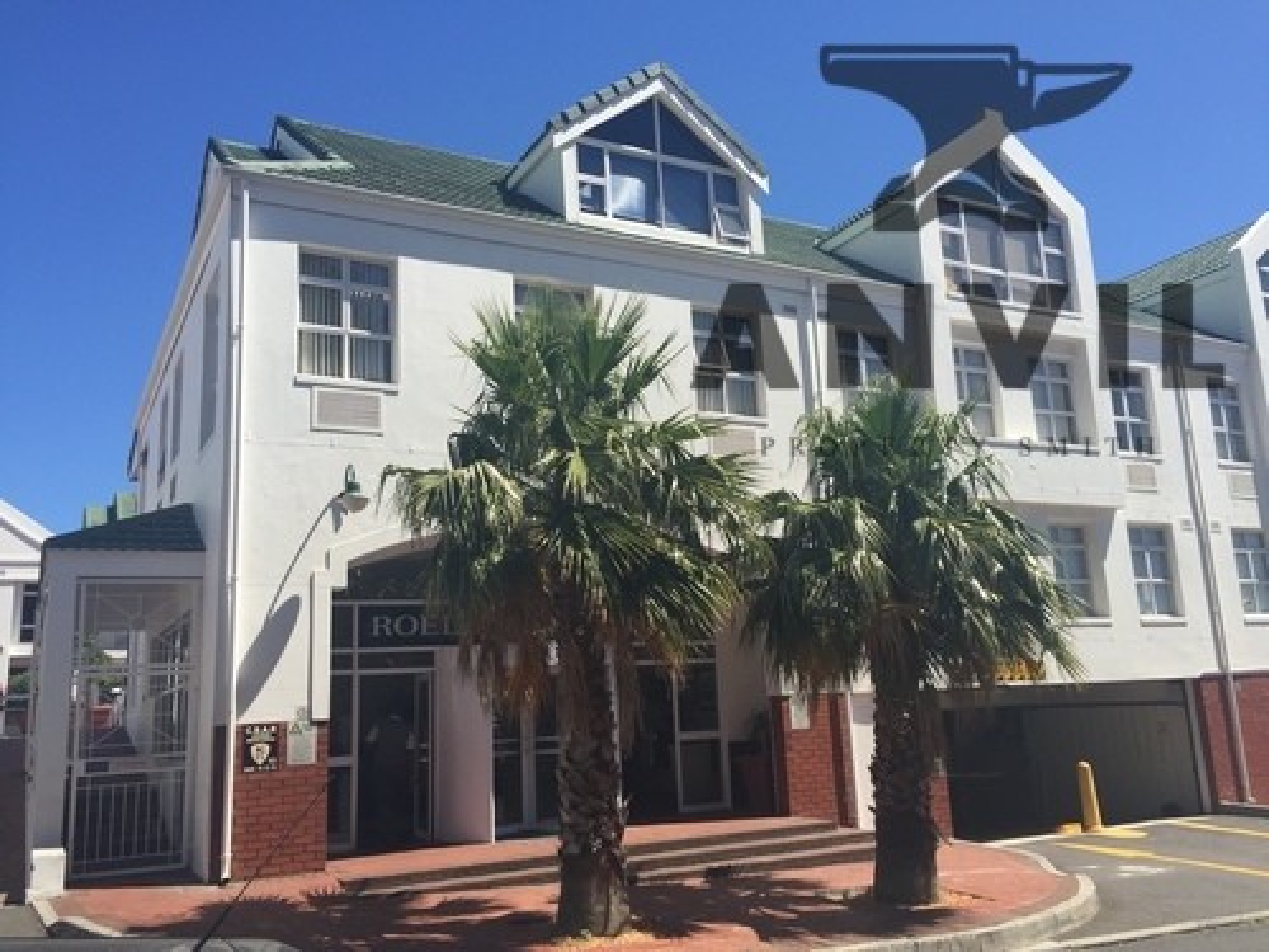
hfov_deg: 61.7
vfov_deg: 48.2
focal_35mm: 29
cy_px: 476
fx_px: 1063
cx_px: 634
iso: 32
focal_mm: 4.15
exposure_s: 1/2326
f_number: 2.2
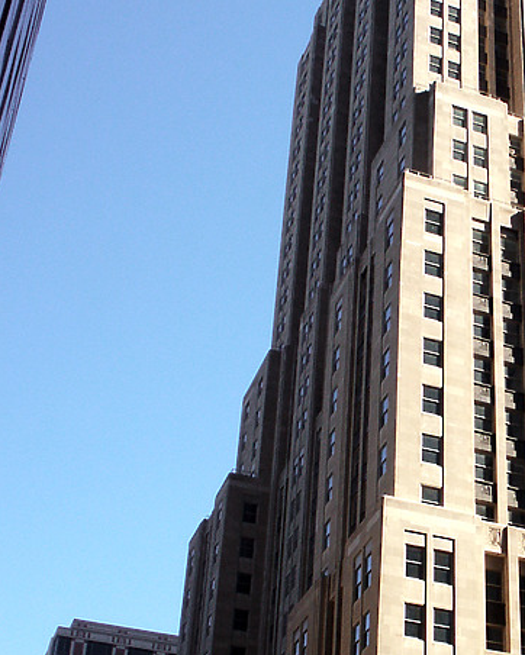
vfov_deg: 27.9
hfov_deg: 21.9
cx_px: 485
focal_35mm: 68
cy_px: 362
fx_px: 1320
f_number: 6.7
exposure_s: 1/180
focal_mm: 7.18
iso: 64
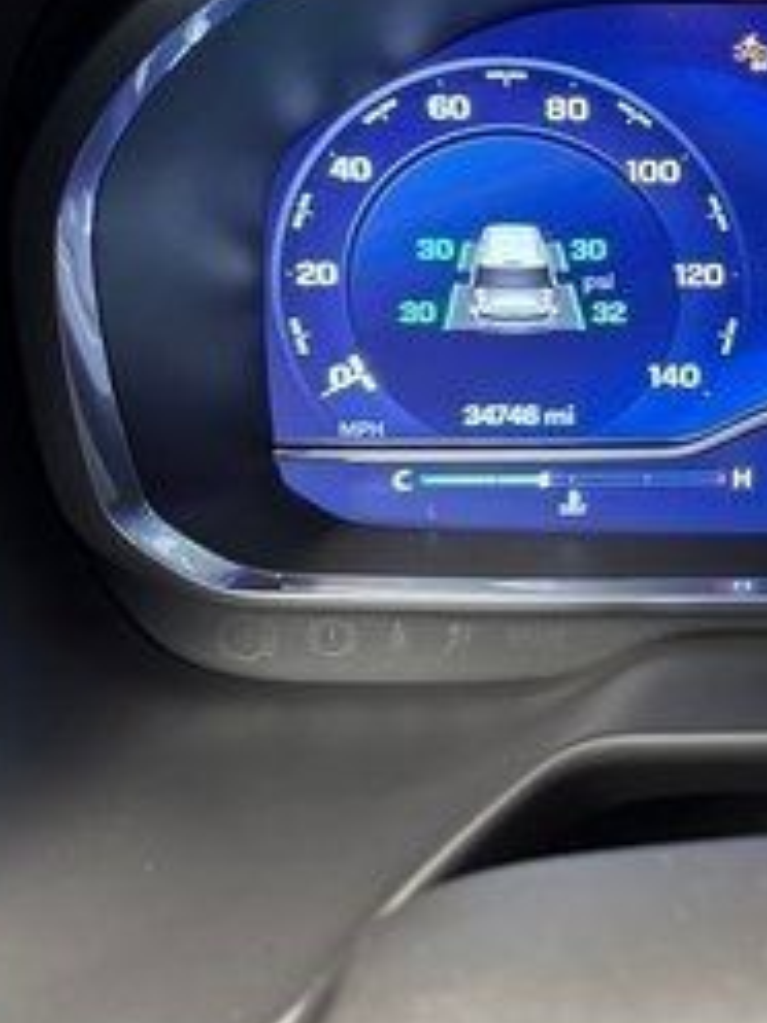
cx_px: 1130
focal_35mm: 62
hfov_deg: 20.5
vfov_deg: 30.1
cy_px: 144
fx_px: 1832
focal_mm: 6.76
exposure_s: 1/40
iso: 640
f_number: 1.78
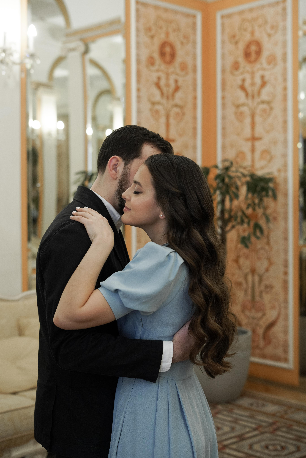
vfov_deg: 39.6
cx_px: 153
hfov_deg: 27.0
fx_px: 637
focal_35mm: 50
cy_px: 229
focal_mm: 50
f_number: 2.8
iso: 1600
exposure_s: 1/200
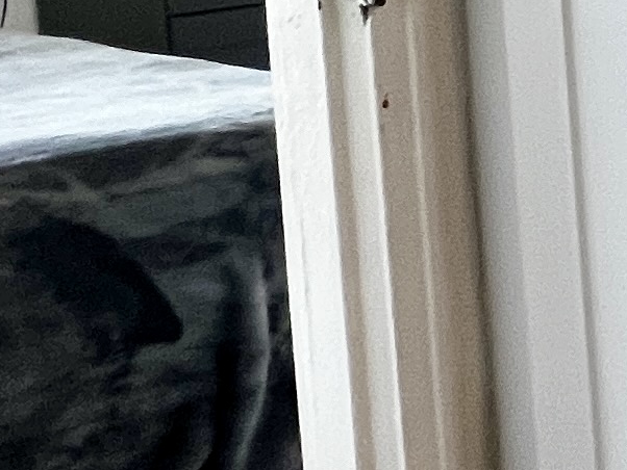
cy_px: -81
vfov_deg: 16.3
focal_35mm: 87
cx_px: 1591
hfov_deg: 13.8
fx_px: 1576
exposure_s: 1/99
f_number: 1.8
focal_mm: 1.57
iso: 250
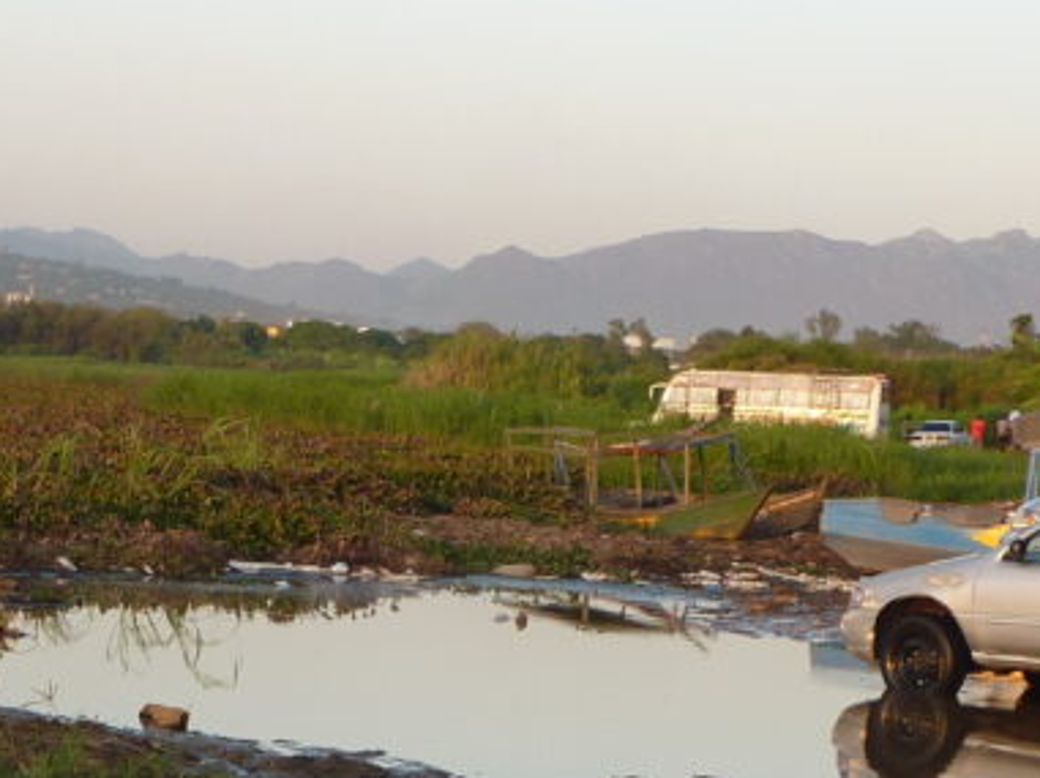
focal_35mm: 113
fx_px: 3392
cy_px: 803
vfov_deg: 12.9
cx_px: 292
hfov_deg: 17.4
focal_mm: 6.9
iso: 80
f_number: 3.7
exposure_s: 1/60
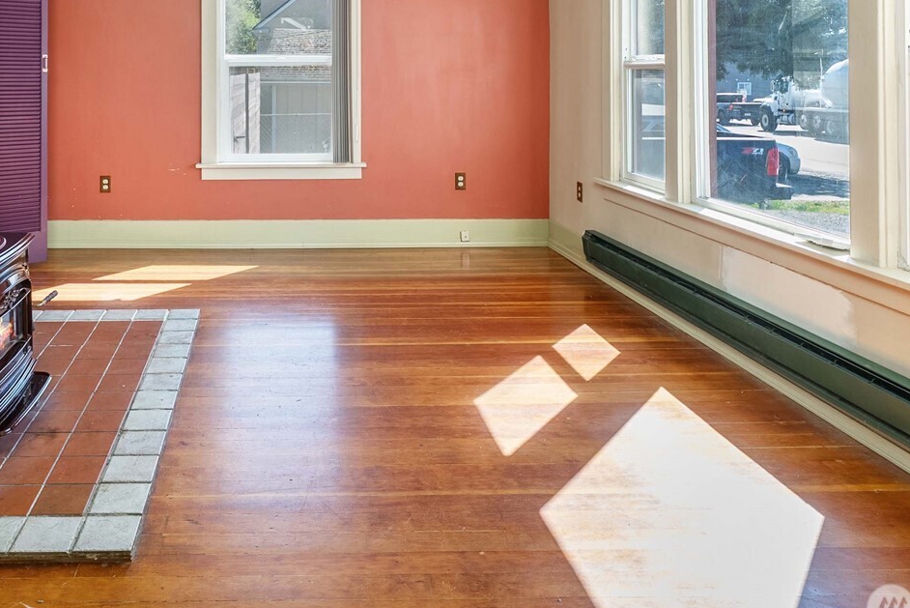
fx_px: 683
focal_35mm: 27
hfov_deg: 65.1
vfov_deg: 44.9
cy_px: 99
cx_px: 284
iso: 1600
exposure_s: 1/30
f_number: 6.3
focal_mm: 15
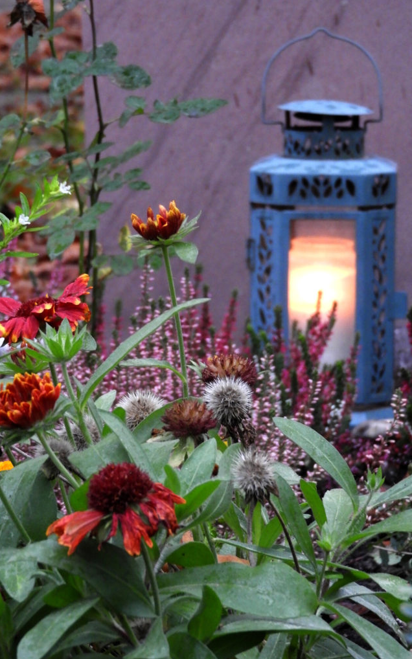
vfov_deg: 13.1
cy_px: 331
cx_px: 184
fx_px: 2875
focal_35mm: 160
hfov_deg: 8.2
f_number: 5.2
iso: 720
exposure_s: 1/15
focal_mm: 26.9
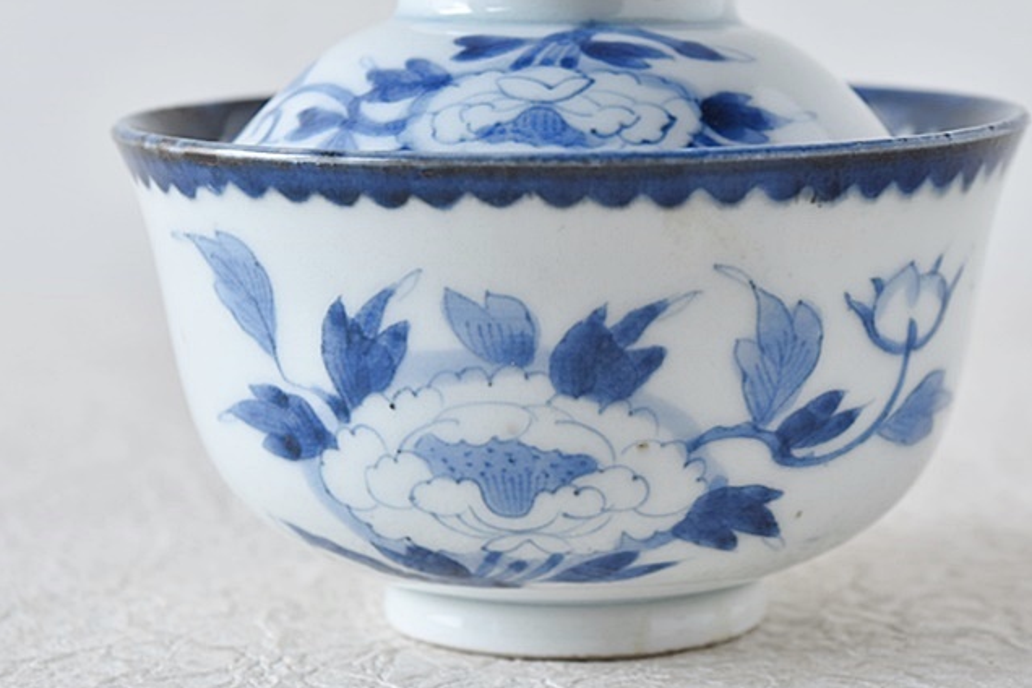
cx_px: 560
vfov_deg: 11.7
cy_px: 325
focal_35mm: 117
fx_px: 3345
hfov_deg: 17.5
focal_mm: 55
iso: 400
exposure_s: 1/5
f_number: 5.6
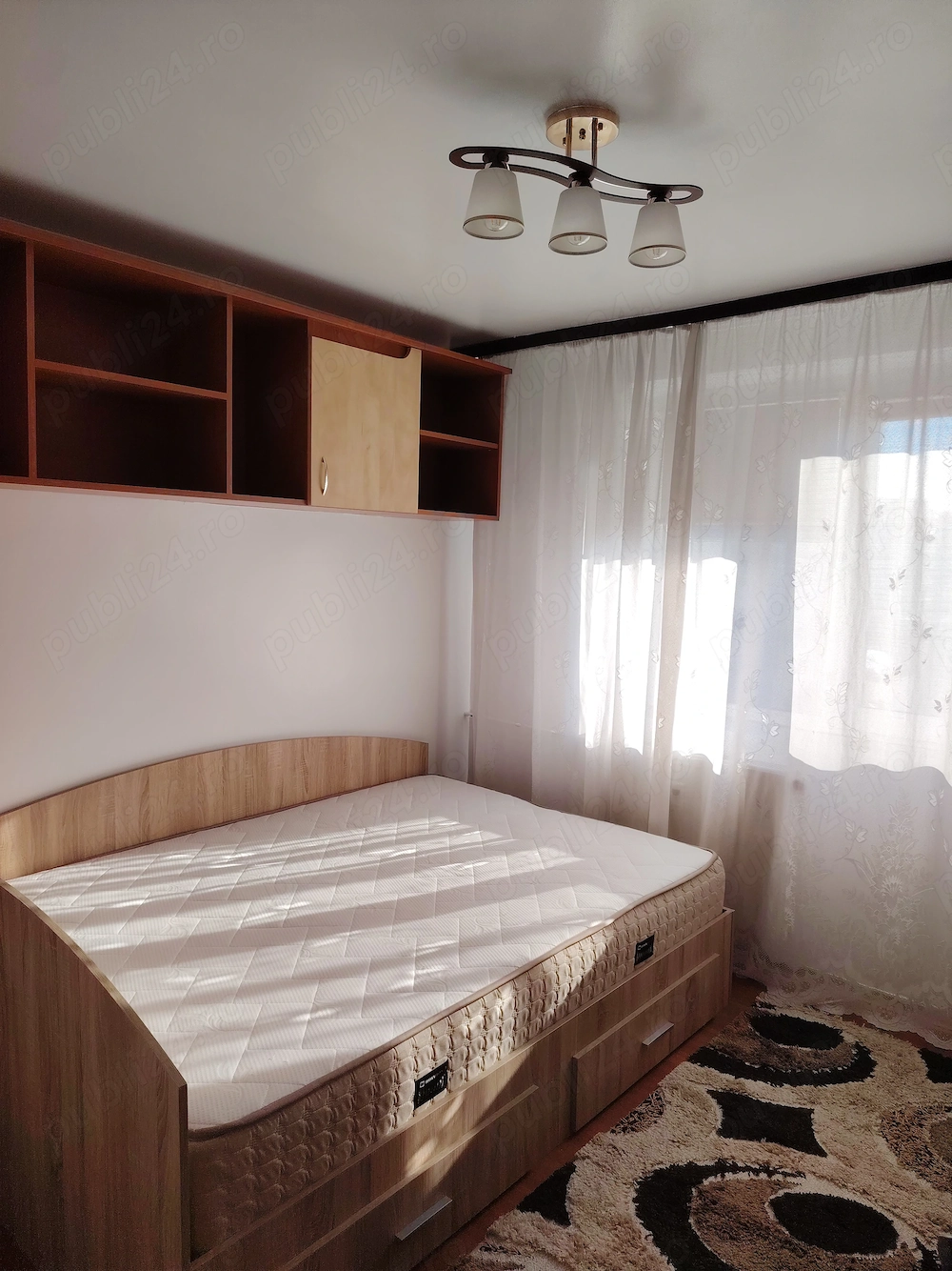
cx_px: 476
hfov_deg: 56.8
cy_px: 636
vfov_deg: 71.6
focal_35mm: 24
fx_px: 880
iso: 100
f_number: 1.75
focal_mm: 5.25
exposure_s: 1/268
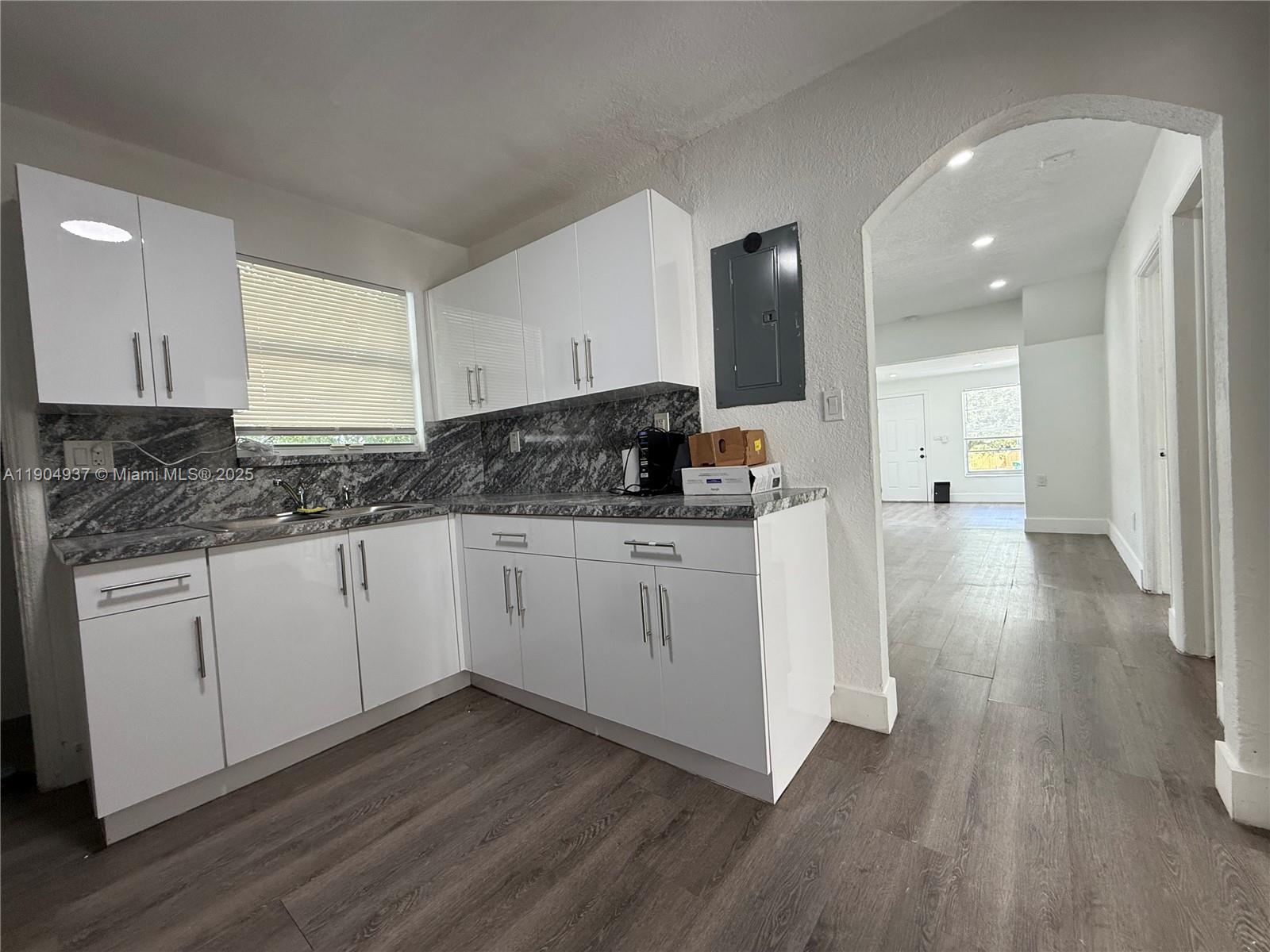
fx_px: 514
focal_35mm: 14
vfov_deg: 85.7
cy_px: 476
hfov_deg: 102.1
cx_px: 635
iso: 200
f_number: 2.2
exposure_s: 1/120
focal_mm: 2.22
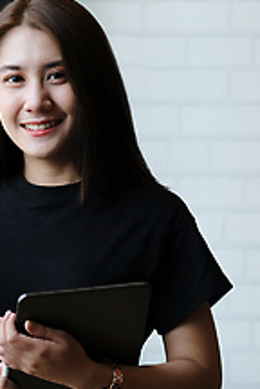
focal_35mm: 183
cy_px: 164
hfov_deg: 7.5
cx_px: 48
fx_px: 1982
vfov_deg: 11.2
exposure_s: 1/480
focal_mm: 66
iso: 640
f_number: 2.8
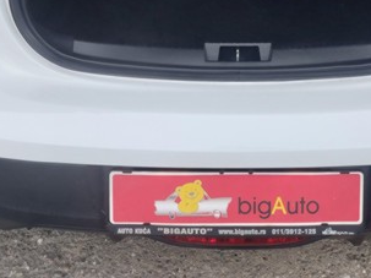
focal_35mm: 66
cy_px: -60
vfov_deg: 20.7
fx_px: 707
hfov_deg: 29.2
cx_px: 240
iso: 64
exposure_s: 1/50
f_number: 1.8
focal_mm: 5.23
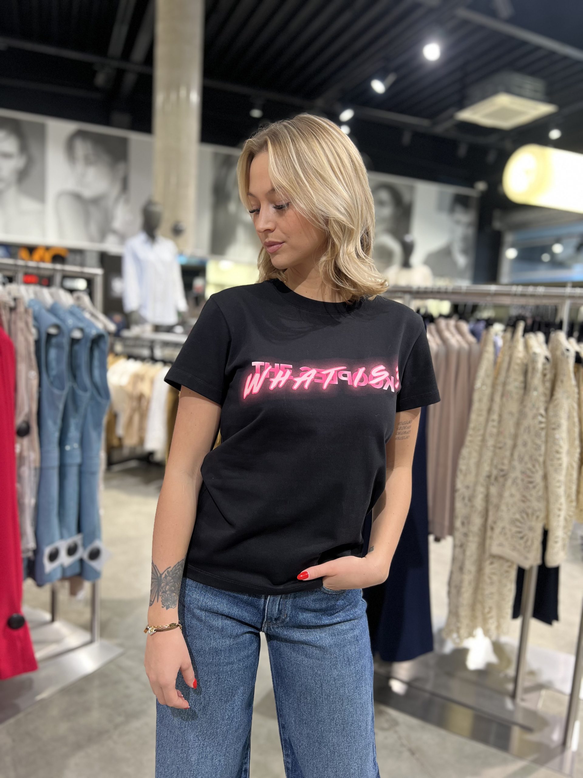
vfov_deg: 67.3
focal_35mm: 26
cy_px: 389
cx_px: 292
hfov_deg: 53.1
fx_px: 584
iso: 100
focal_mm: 5.7
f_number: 1.5
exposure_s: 1/50
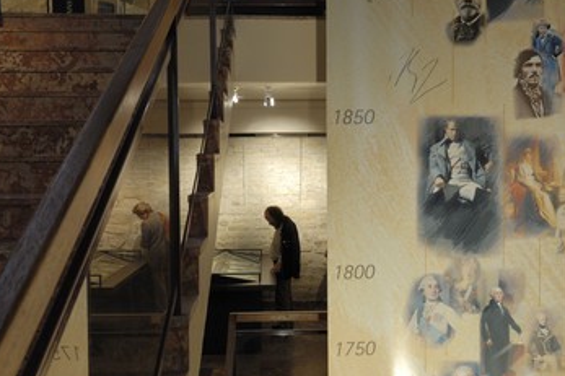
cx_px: 299
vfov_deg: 33.4
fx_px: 627
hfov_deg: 48.5
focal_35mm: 40
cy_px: 179
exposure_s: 1/1.25
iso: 100
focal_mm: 22
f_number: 8
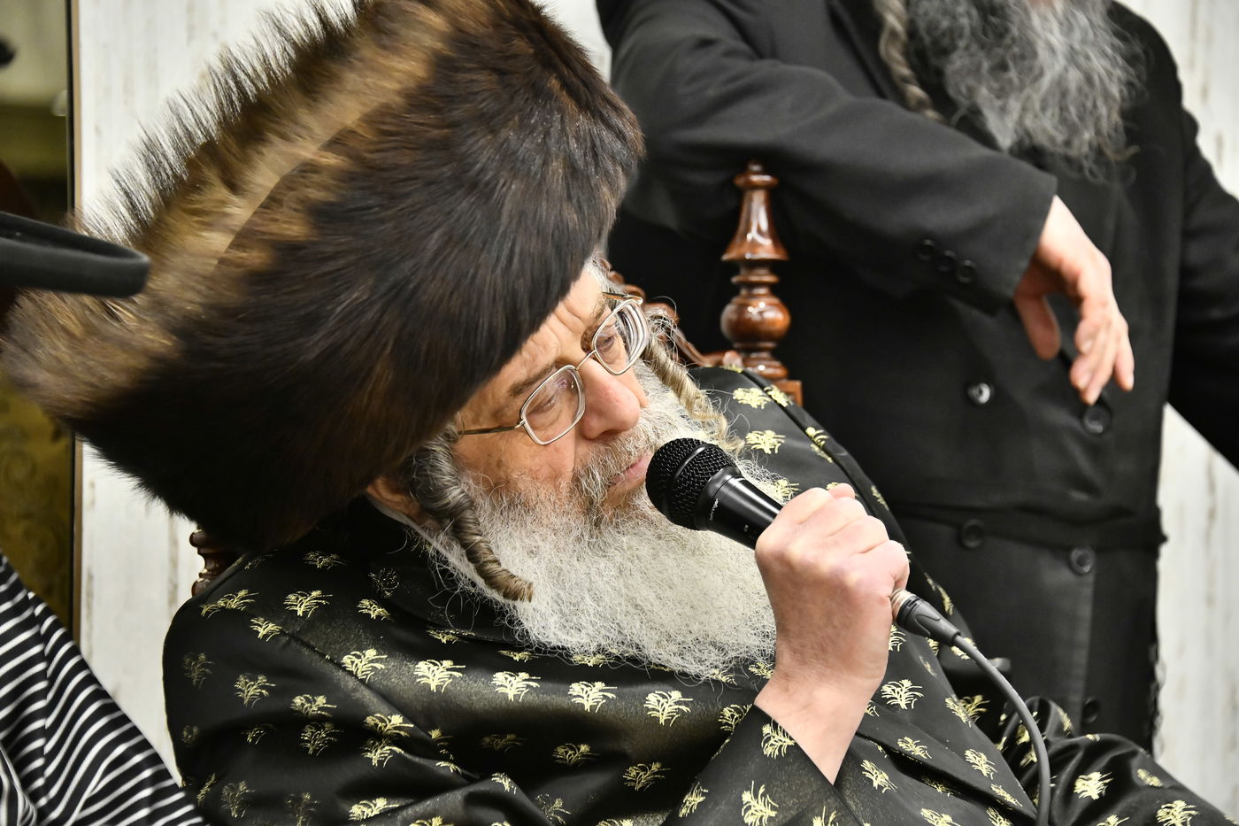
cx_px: 620
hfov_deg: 15.2
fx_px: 4645
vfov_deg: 10.2
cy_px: 413
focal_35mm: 135
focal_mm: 135
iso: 3200
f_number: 5.6
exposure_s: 1/160
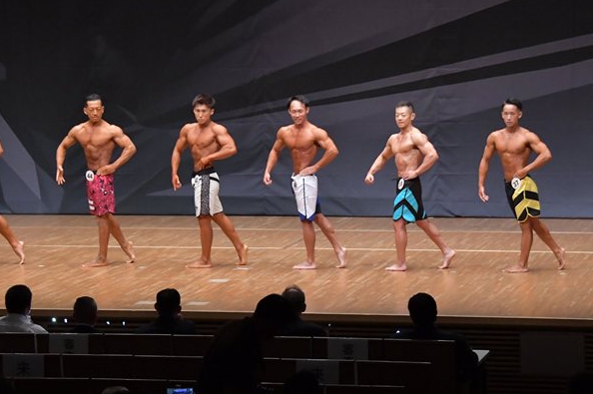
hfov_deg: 14.6
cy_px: 167
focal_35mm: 141
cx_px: 285
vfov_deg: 9.7
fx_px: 2321
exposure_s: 1/400
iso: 6400
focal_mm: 72
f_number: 5.6
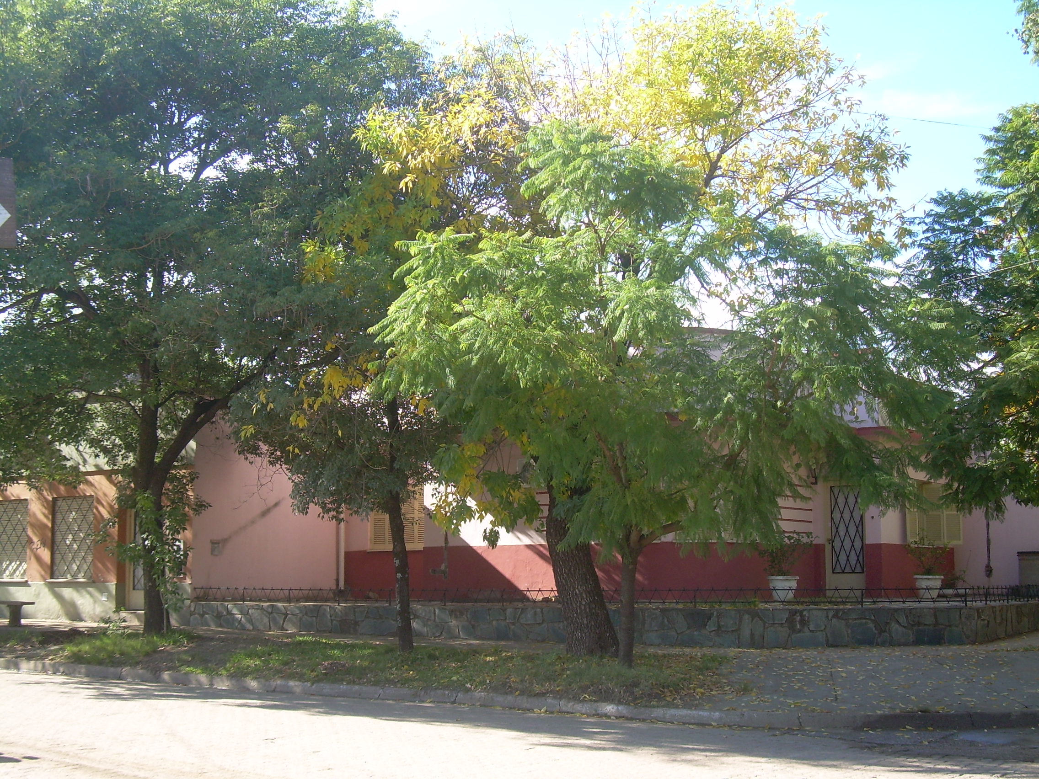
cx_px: 520
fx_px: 1501
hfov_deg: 38.2
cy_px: 390
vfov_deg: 29.1
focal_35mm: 50
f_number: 3.1
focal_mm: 8.3
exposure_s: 1/193
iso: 50
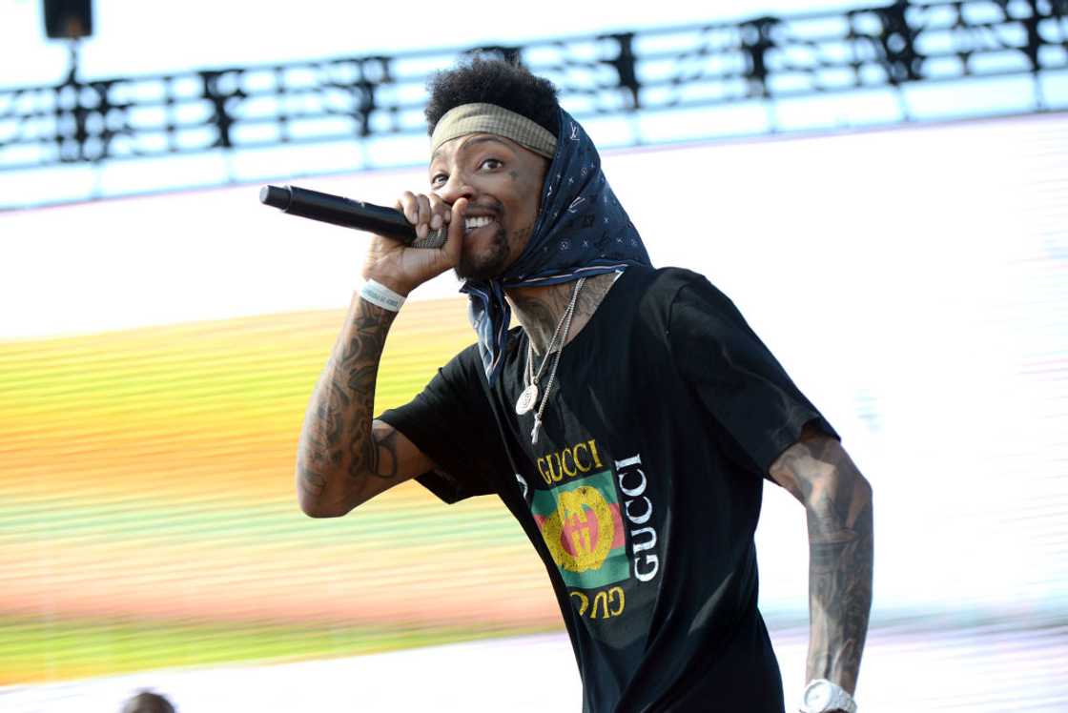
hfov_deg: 19.4
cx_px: 534
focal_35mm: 105
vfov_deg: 13.1
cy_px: 356
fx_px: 3116
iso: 1000
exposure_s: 1/4000
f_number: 4
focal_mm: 105
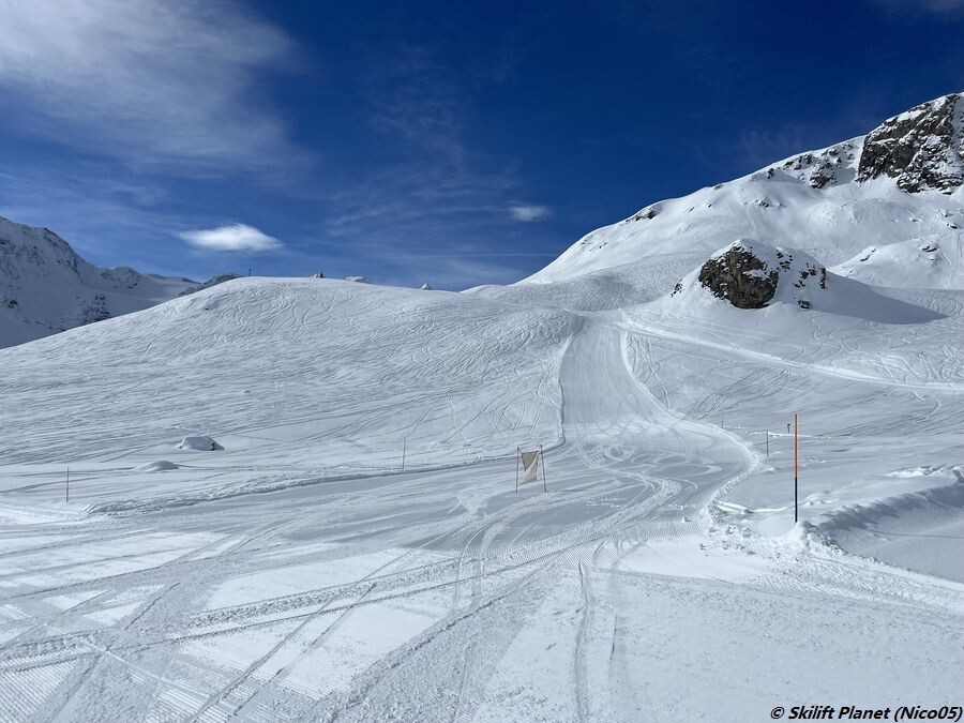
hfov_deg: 67.3
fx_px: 724
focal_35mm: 26
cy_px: 362
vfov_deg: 53.1
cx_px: 482
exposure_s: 1/16393
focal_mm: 5.7
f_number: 1.5
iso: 50
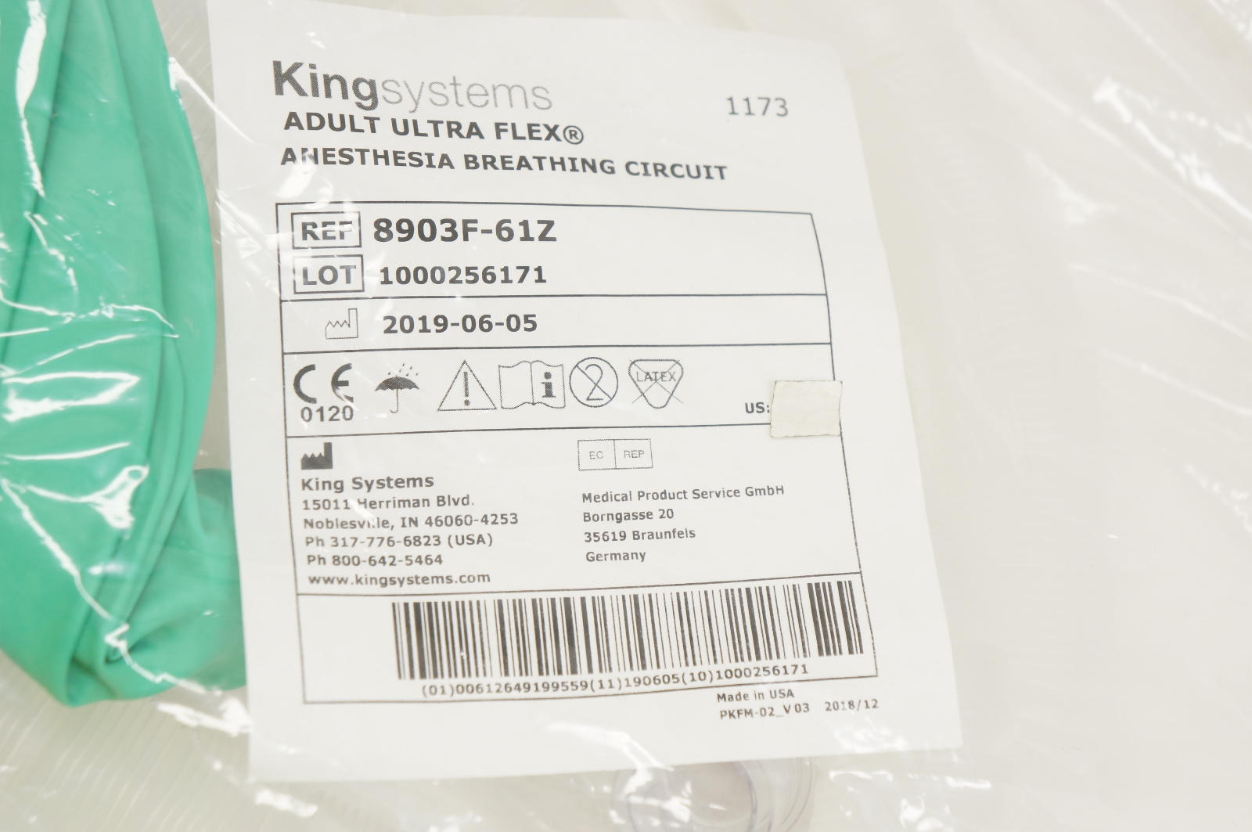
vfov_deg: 16.5
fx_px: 2866
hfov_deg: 24.6
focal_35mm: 82
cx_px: 626
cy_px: 416
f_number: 6.3
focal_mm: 55
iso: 400
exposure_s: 1/80
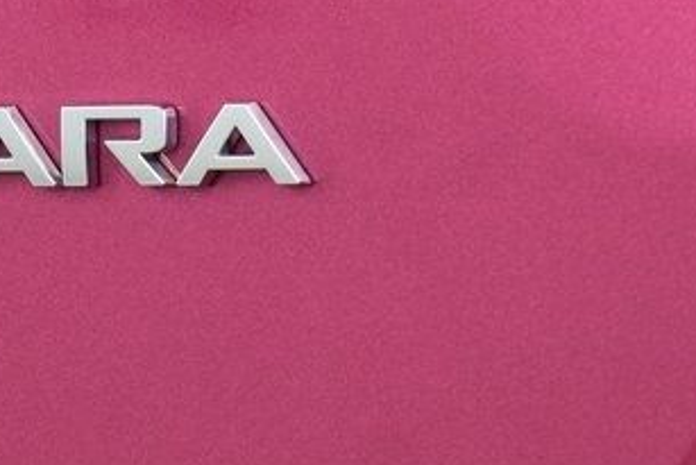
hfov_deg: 5.9
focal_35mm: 350
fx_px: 6770
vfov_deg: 3.9
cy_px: 614
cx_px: -34
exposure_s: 1/30
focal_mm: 70
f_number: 5.6
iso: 1600
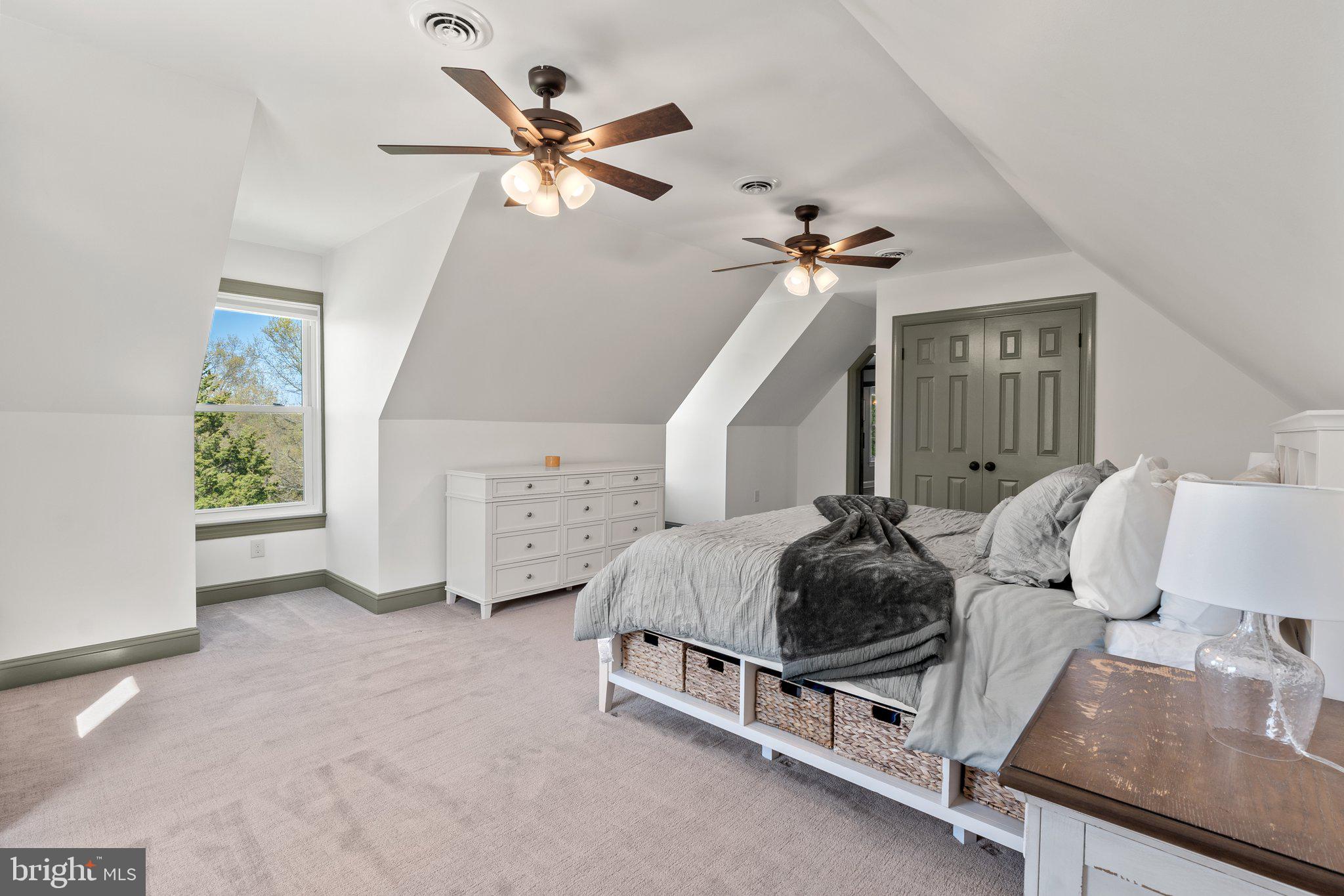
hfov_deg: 93.3
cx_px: 672
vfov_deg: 70.4
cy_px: 448
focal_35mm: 17
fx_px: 635
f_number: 9
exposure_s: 1/1.67
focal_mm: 11.5
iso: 100
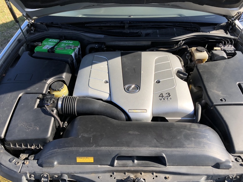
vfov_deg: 49.8
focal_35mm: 28
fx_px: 197
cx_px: 122
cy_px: 91
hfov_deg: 63.4
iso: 20
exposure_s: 1/516
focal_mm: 3.99
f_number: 1.8
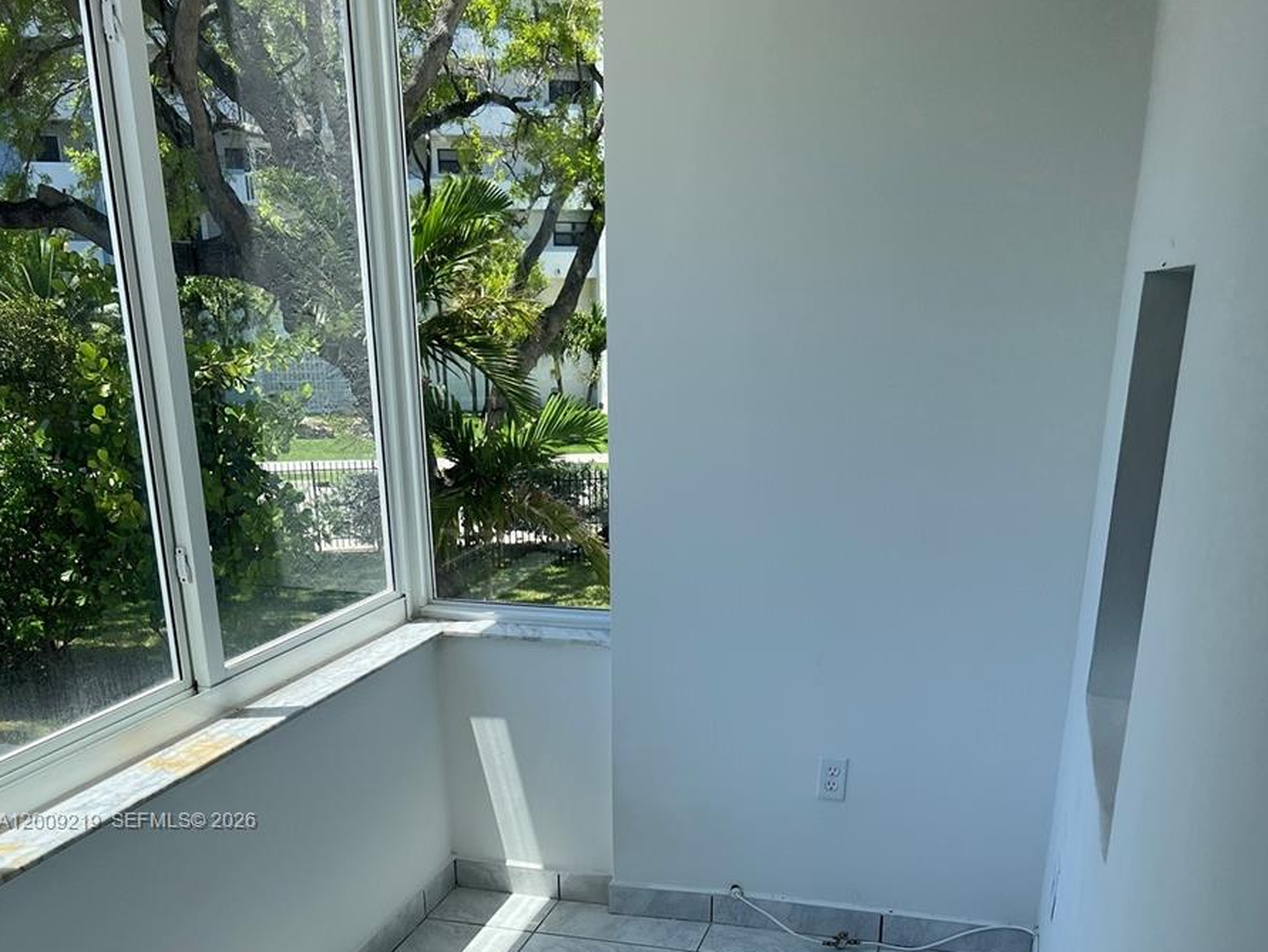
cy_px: 823
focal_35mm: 35
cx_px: 633
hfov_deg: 52.6
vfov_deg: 38.4
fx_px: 1283
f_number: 1.5
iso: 50
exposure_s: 1/1100
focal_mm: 5.7
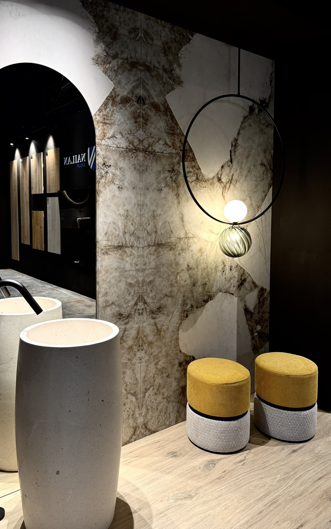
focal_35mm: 26
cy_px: 265
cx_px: 138
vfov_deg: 70.4
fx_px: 375
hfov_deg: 47.4
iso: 160
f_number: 1.78
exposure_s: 1/50
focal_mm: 6.76
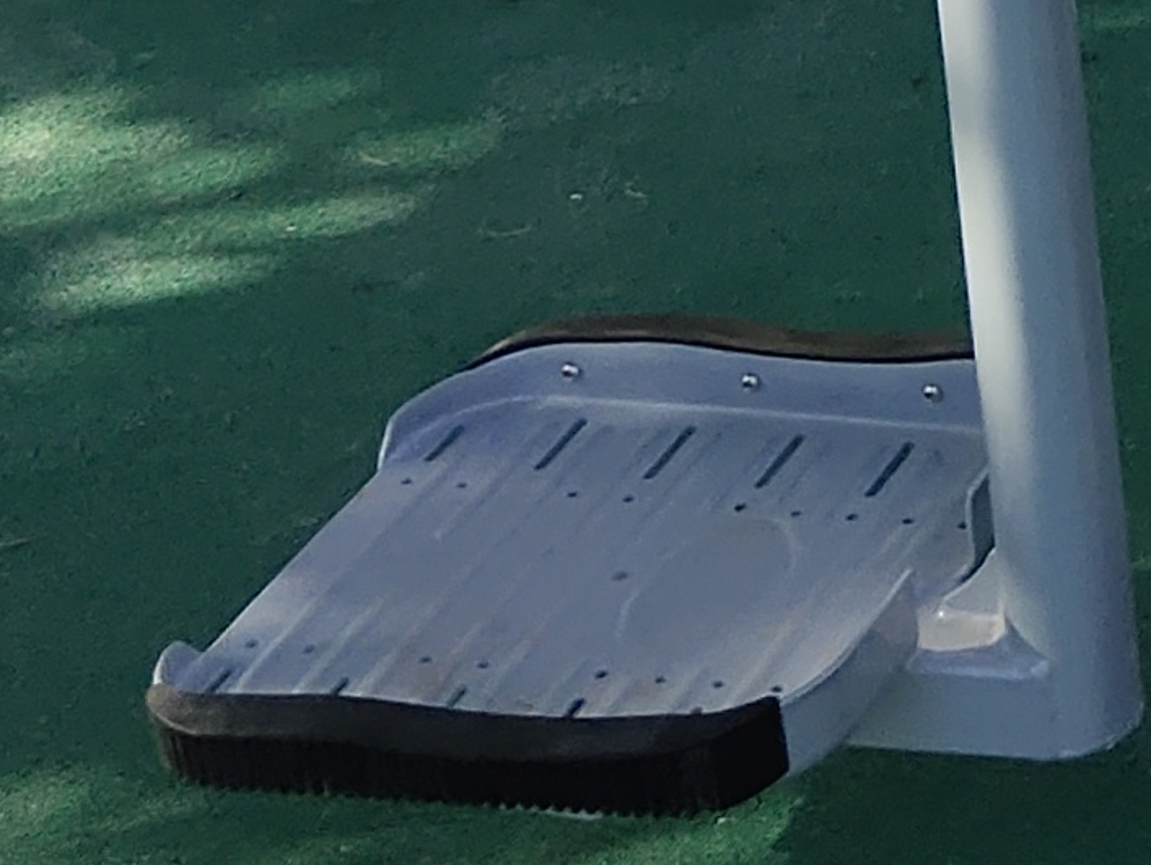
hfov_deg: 10.4
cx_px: 2444
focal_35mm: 171
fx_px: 5689
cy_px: -1248
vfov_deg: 8.0
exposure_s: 1/1463
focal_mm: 4.35
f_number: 1.79
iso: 50
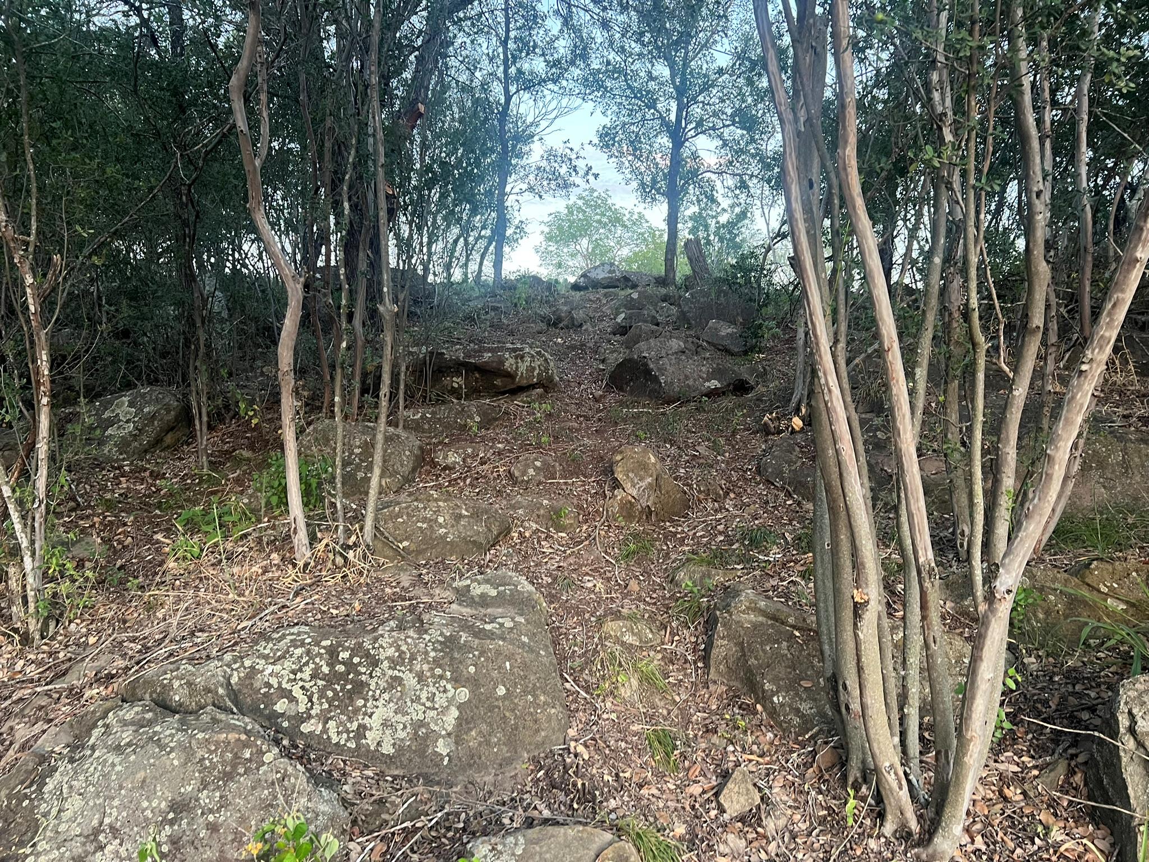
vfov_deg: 53.1
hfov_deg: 67.3
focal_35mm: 26
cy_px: 431
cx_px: 574
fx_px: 863
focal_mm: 5.7
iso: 200
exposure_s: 1/60
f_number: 1.5
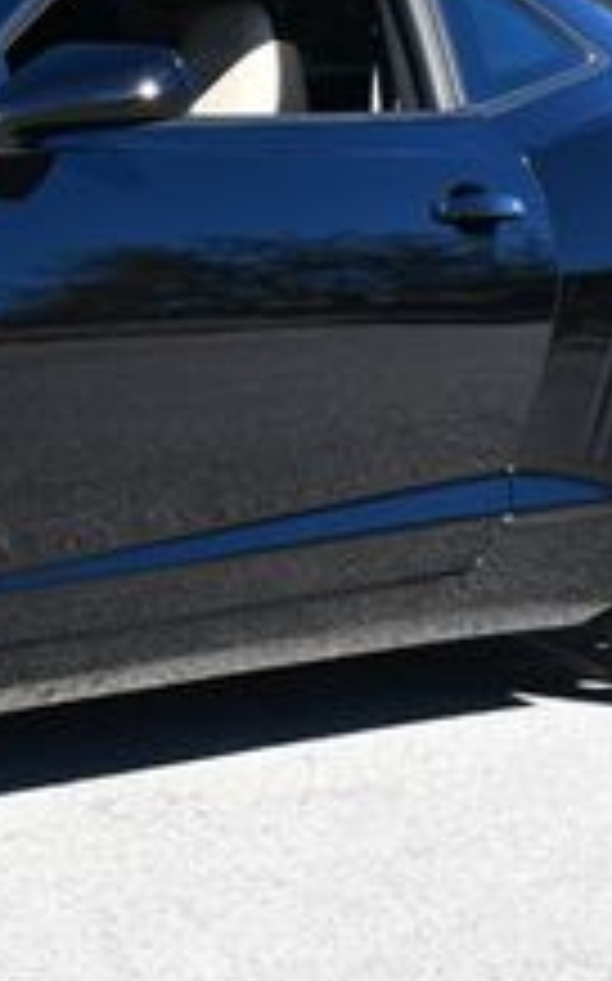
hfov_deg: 8.5
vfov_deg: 13.8
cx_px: -351
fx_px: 4008
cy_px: 112
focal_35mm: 150
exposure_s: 1/250
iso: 160
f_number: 8
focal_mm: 25
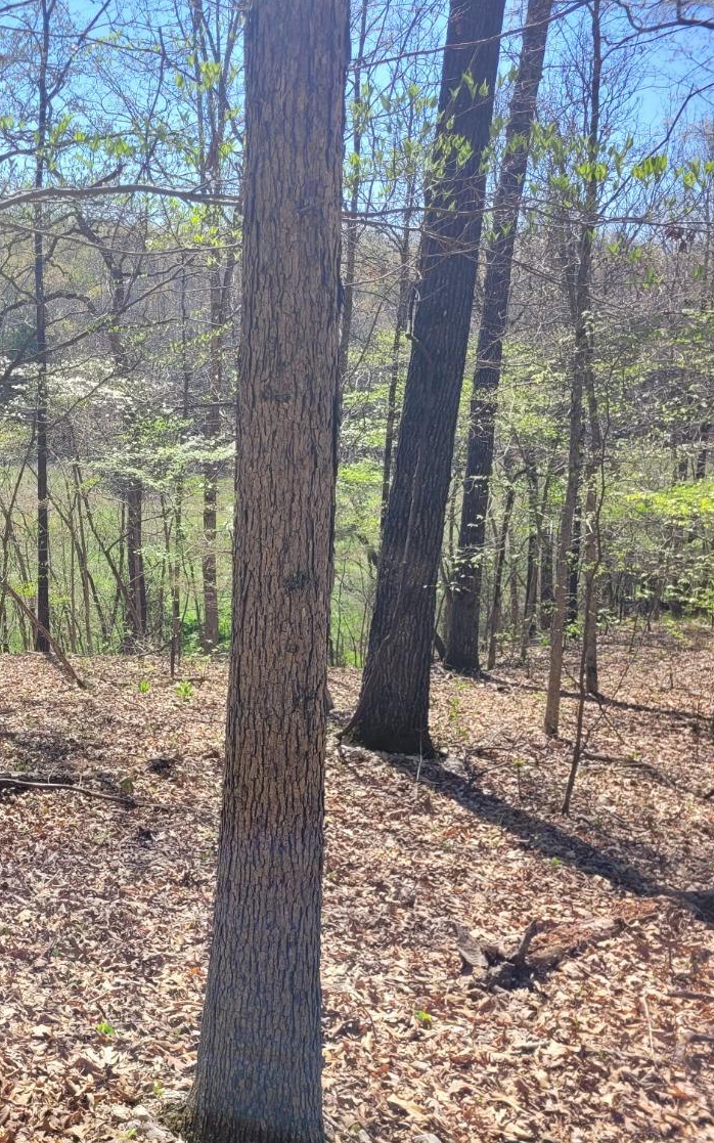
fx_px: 1152
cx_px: -46
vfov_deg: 52.8
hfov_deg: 31.1
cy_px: 572
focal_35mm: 37
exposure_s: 1/1078
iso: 40
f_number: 1.8
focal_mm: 5.4
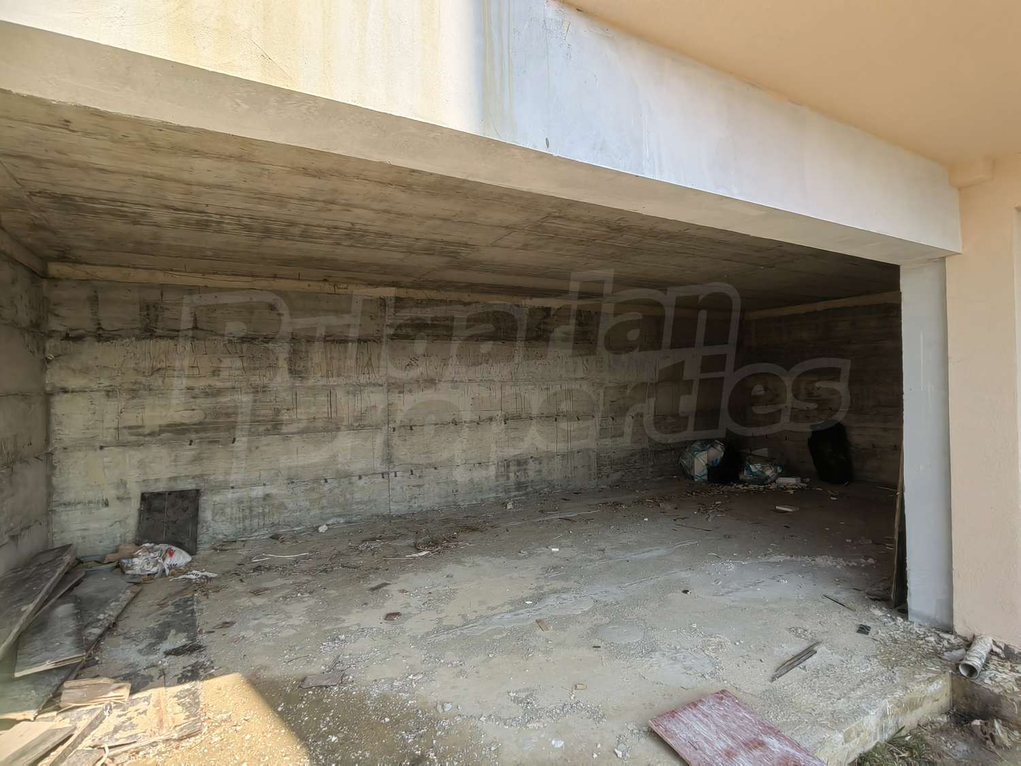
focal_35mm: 18
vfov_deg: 71.6
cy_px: 383
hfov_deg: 87.8
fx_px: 531
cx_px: 510
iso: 50
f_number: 2.2
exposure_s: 1/1190
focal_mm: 1.68
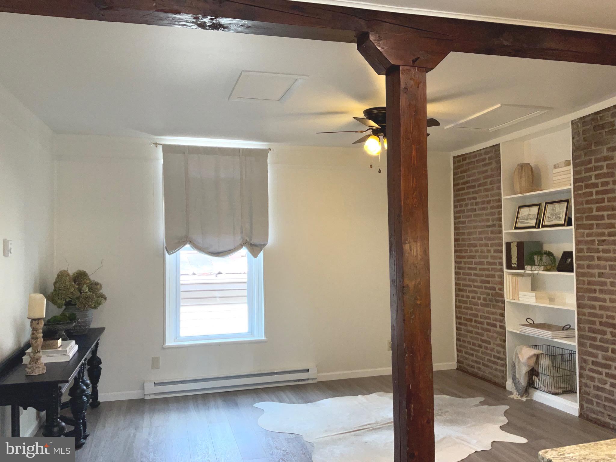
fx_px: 516
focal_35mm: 29
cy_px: 231
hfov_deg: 61.7
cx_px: 308
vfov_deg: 48.2
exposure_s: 1/83
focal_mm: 3
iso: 16
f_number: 1.8
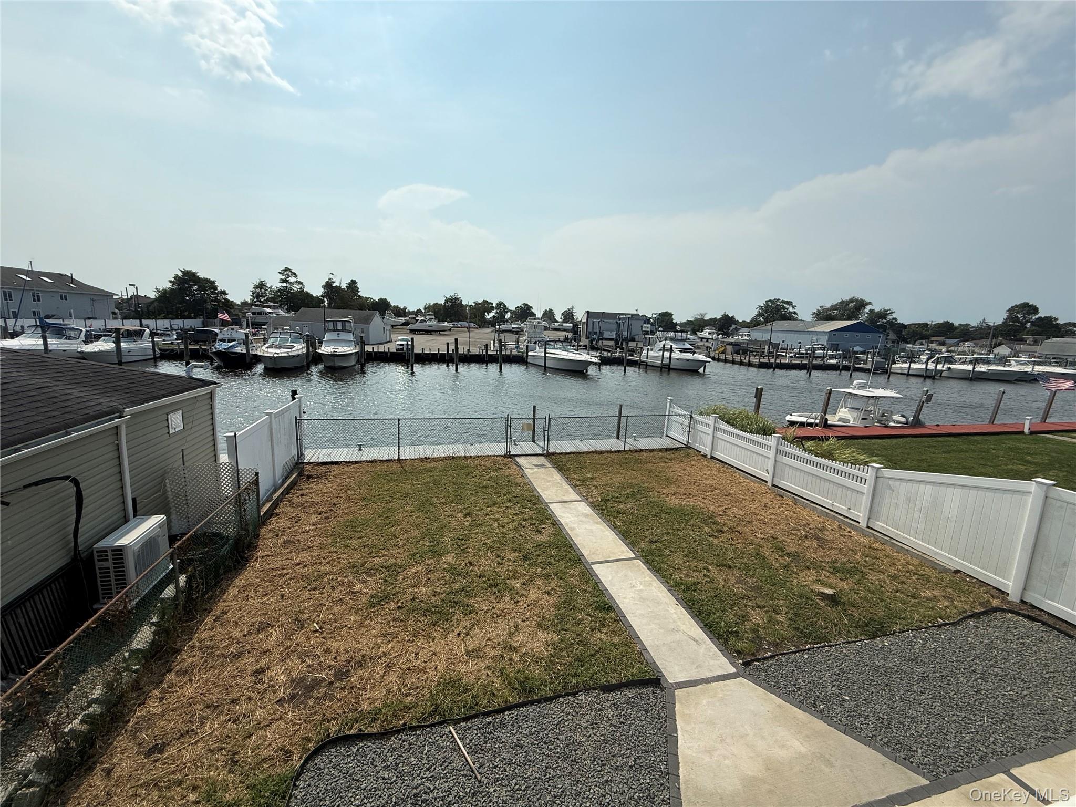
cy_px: 404
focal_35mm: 14
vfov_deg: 85.7
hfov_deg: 102.1
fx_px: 435
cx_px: 538
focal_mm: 2.22
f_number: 2.2
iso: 64
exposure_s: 1/6173
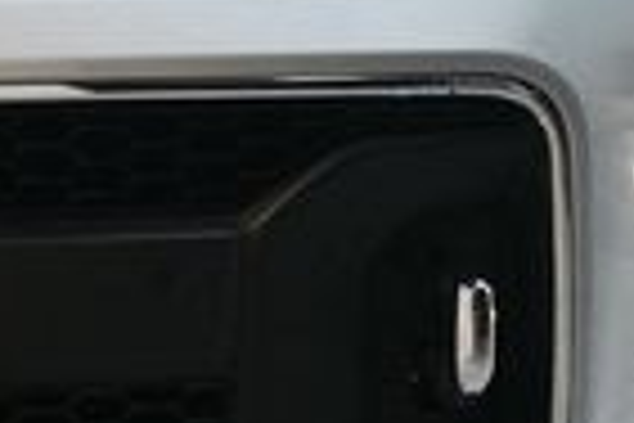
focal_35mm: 177
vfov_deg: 7.8
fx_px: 3117
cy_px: 153
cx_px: -409
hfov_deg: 11.0
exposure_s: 1/125
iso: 1400
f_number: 3.8
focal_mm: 26
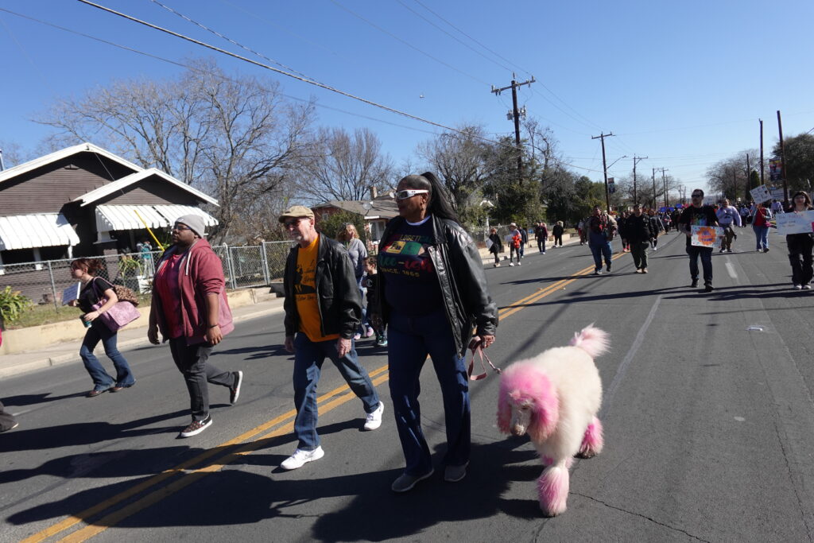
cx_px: 407
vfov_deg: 61.9
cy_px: 272
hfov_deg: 84.0
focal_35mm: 20
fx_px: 452
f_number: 2
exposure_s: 1/3200
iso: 125
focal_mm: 7.6
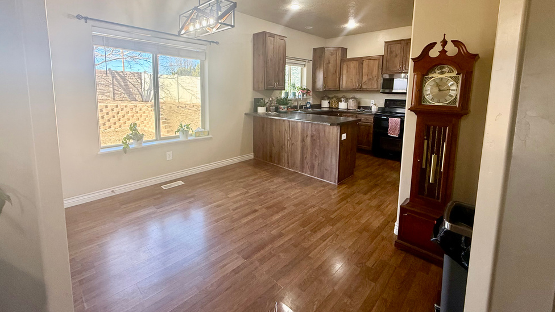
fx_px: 235
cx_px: 272
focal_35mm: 16
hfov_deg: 99.4
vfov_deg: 66.0
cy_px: 116
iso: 160
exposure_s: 1/120
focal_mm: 2.22
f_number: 2.2
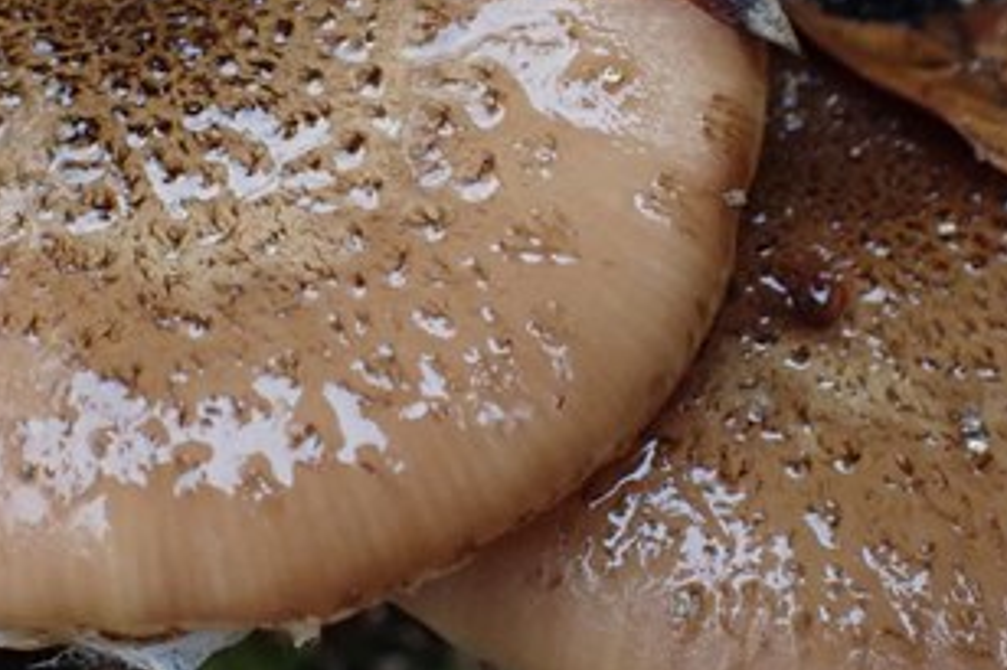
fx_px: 2264
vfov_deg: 16.7
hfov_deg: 25.0
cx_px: 347
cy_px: 147
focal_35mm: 81
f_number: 2.3
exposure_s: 1/125
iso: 640
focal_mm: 5.4
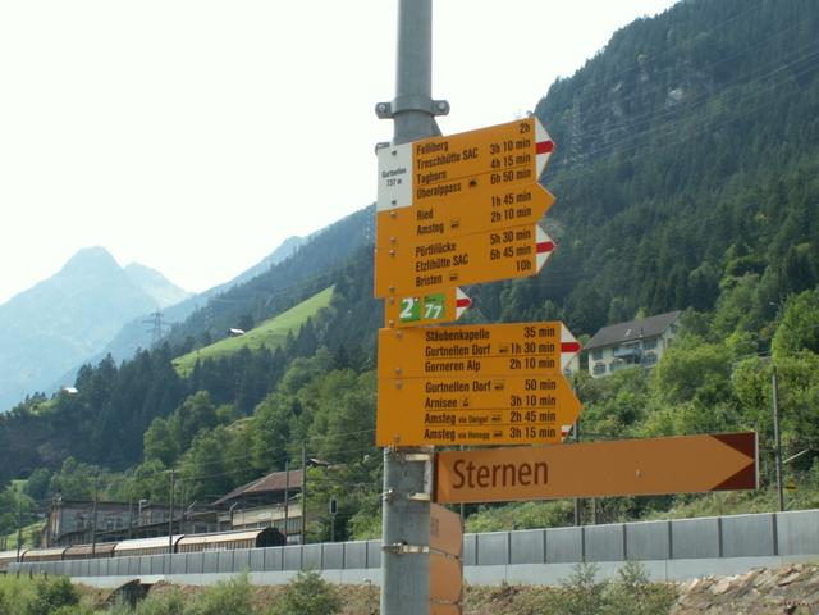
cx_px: 410
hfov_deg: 32.2
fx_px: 1420
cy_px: 308
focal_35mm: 60
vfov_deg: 24.4
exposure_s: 1/100
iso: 50
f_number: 5.6
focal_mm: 10.05
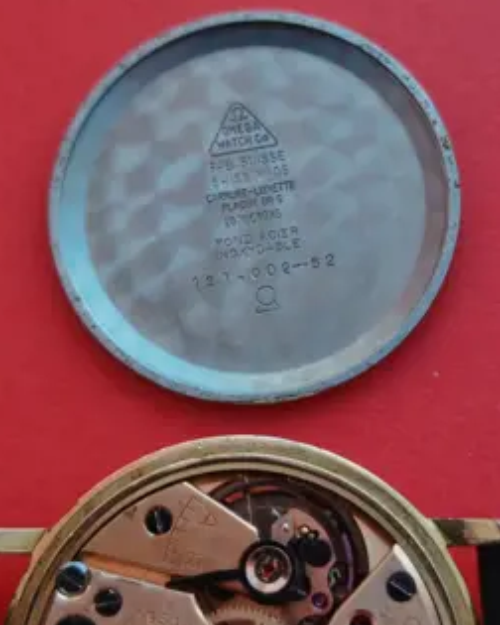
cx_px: 278
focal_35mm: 67
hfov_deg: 22.8
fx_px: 1239
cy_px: 244
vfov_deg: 28.2
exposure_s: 1/100
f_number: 1.9
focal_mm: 6.12
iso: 80
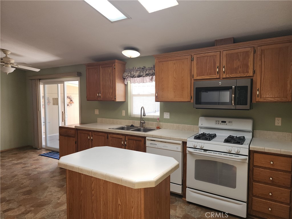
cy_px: 110
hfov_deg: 73.9
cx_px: 146
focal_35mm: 23
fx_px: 194
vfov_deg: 58.9
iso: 32
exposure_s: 1/60
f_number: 1.8
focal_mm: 6.4
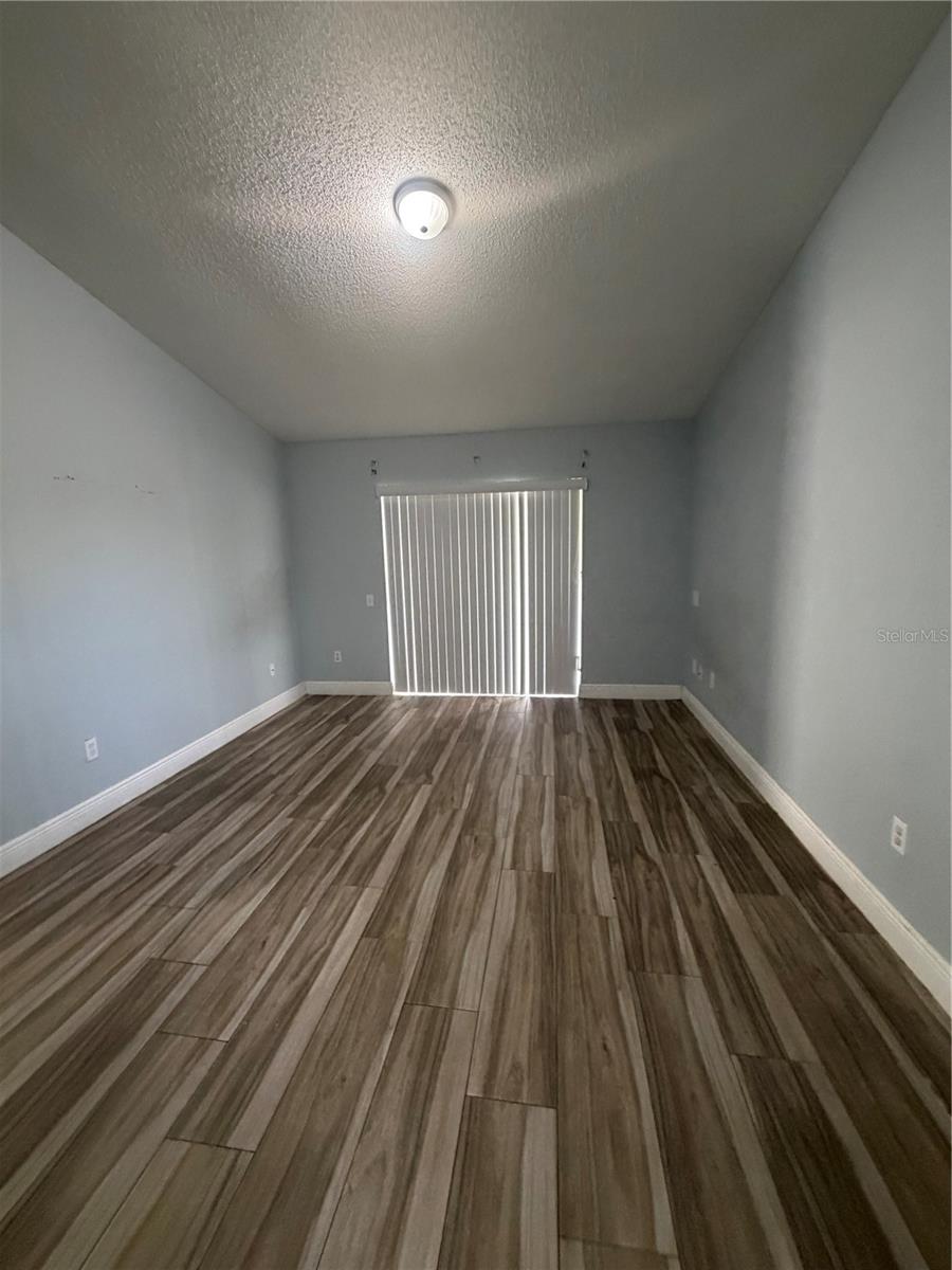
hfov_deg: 85.7
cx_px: 476
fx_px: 513
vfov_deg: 102.1
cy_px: 635
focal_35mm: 14
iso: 500
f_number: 2.2
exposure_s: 1/60
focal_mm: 2.22
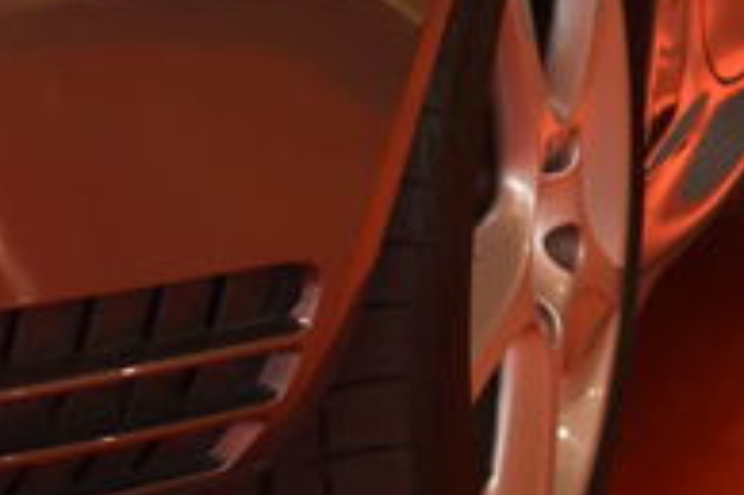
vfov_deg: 6.5
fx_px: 4295
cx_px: 42
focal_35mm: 208
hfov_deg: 9.8
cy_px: -173
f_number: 2
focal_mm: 35
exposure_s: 1/60
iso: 800
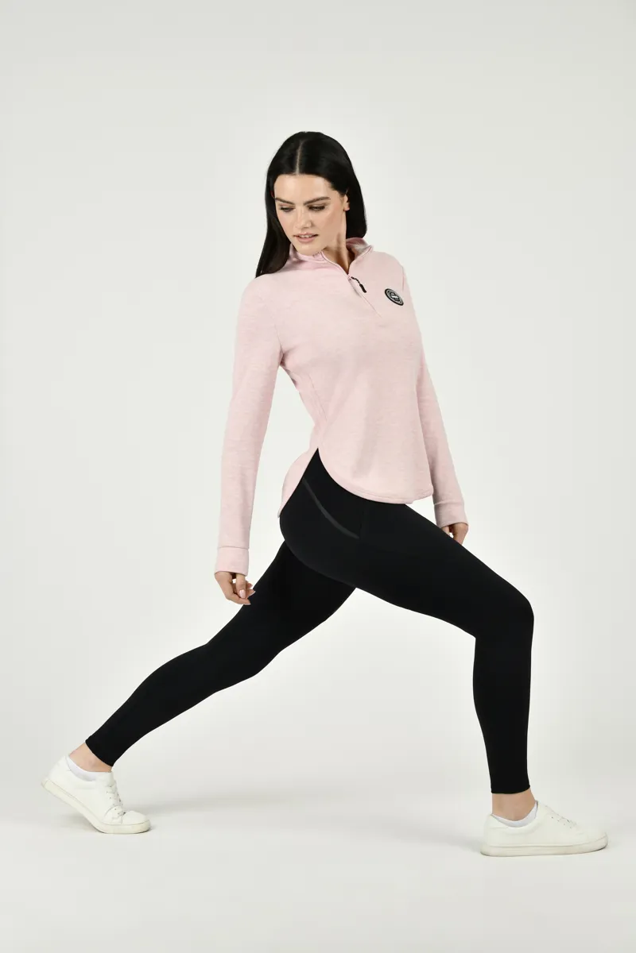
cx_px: 318
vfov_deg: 28.8
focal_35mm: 70
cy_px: 476
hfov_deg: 19.5
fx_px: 1855
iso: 200
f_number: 6.3
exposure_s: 1/160
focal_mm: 70
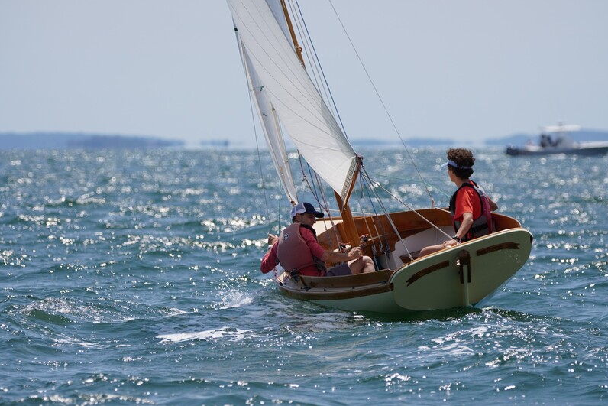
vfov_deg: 3.4
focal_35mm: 403
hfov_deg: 5.1
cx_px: 305
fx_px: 6799
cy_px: 203
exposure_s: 1/1600
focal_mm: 267
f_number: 5.6
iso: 200
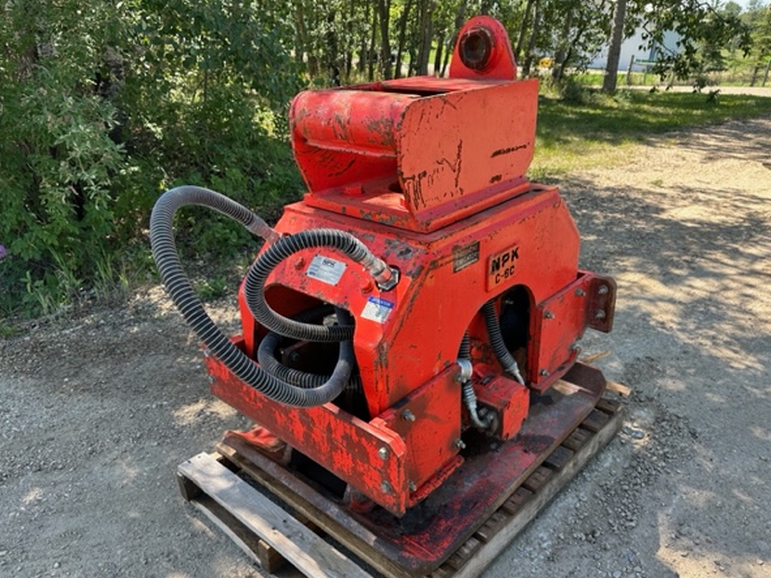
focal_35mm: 26
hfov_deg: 67.3
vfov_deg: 53.0
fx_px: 579
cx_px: 393
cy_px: 304
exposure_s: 1/611
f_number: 1.78
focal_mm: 6.86
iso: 80
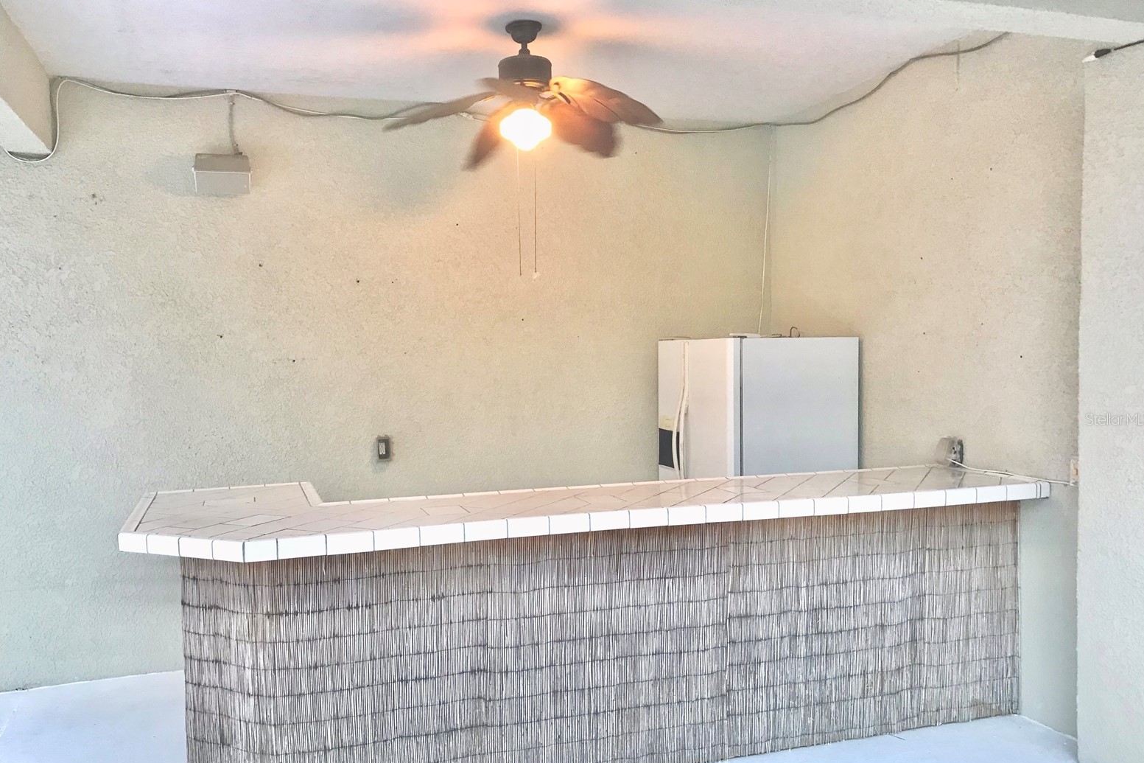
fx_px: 953
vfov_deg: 43.5
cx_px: 566
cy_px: 419
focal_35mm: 30
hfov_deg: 61.9
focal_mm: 3.99
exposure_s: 1/24
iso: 40
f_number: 1.8
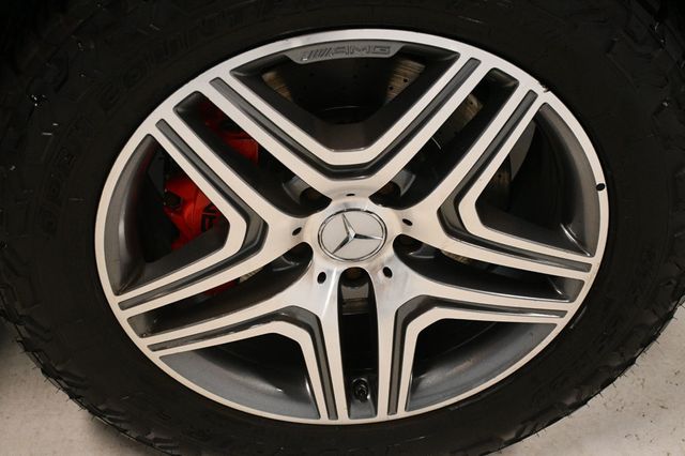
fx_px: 1141
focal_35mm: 60
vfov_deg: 22.6
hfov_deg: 33.4
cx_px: 342
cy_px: 228
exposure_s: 1/125
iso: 2000
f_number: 4.5
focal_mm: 40
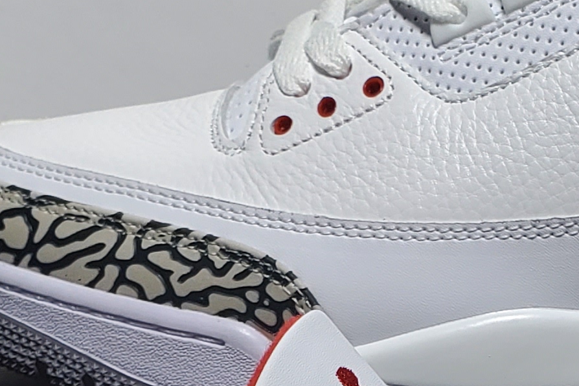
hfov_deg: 16.6
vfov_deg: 10.7
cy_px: 617
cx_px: 503
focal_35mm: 122
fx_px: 1962
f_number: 2.4
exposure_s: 1/328
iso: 50
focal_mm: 4.3
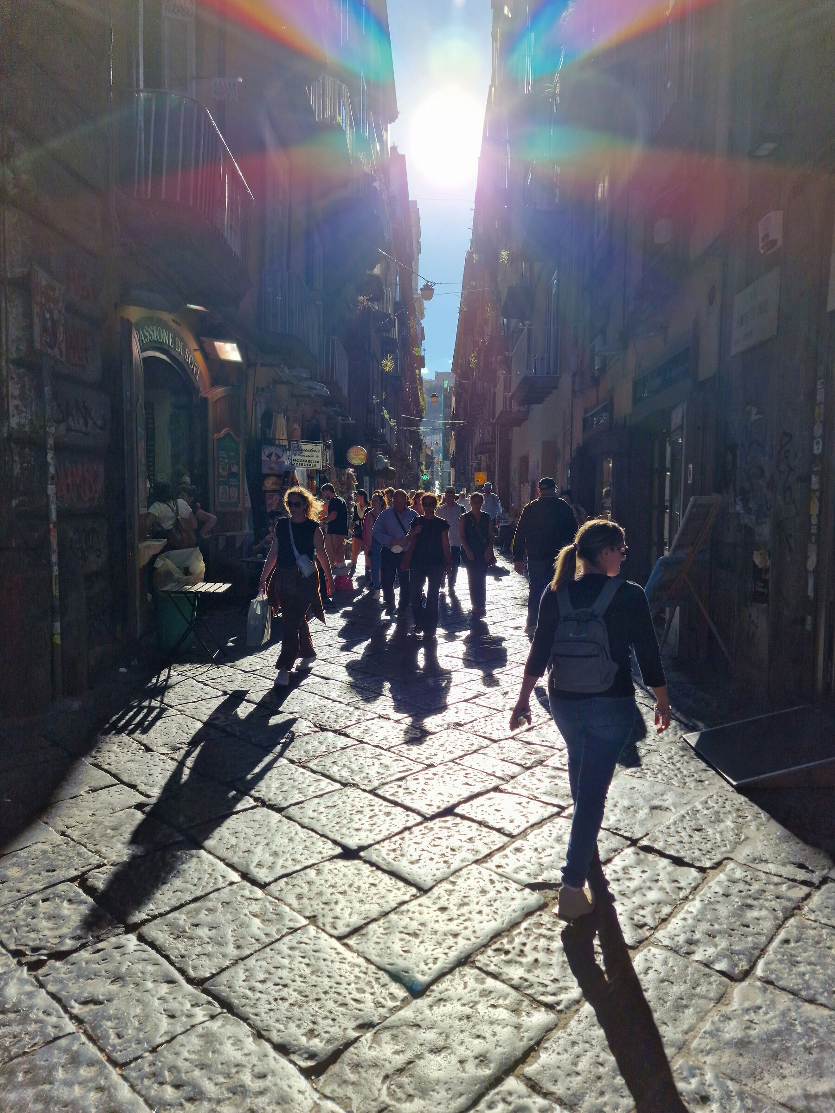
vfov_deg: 73.9
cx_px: 418
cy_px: 556
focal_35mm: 23
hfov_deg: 58.9
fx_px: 740
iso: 50
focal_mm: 6.4
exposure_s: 1/2000
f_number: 1.8
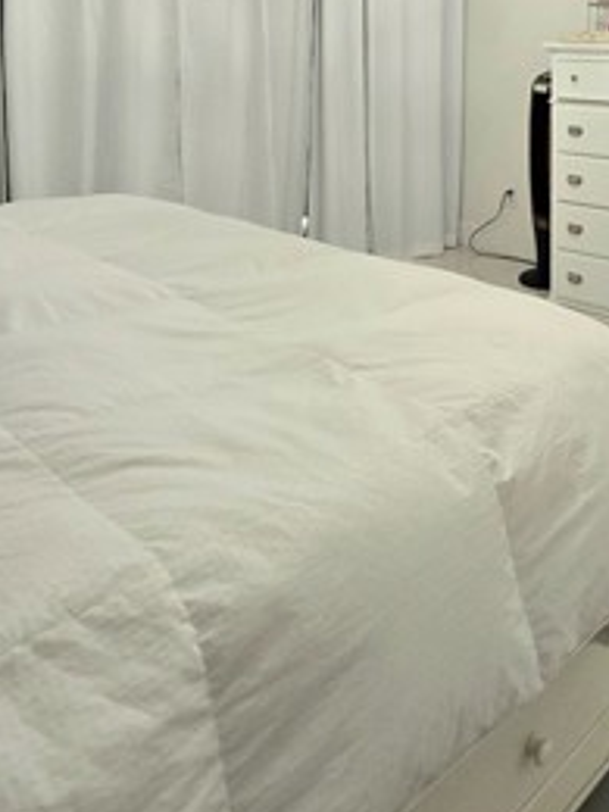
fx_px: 751
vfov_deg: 48.5
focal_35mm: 32
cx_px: 568
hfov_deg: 40.2
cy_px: 31
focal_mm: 2.2
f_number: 2.2
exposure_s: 1/60.2
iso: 125
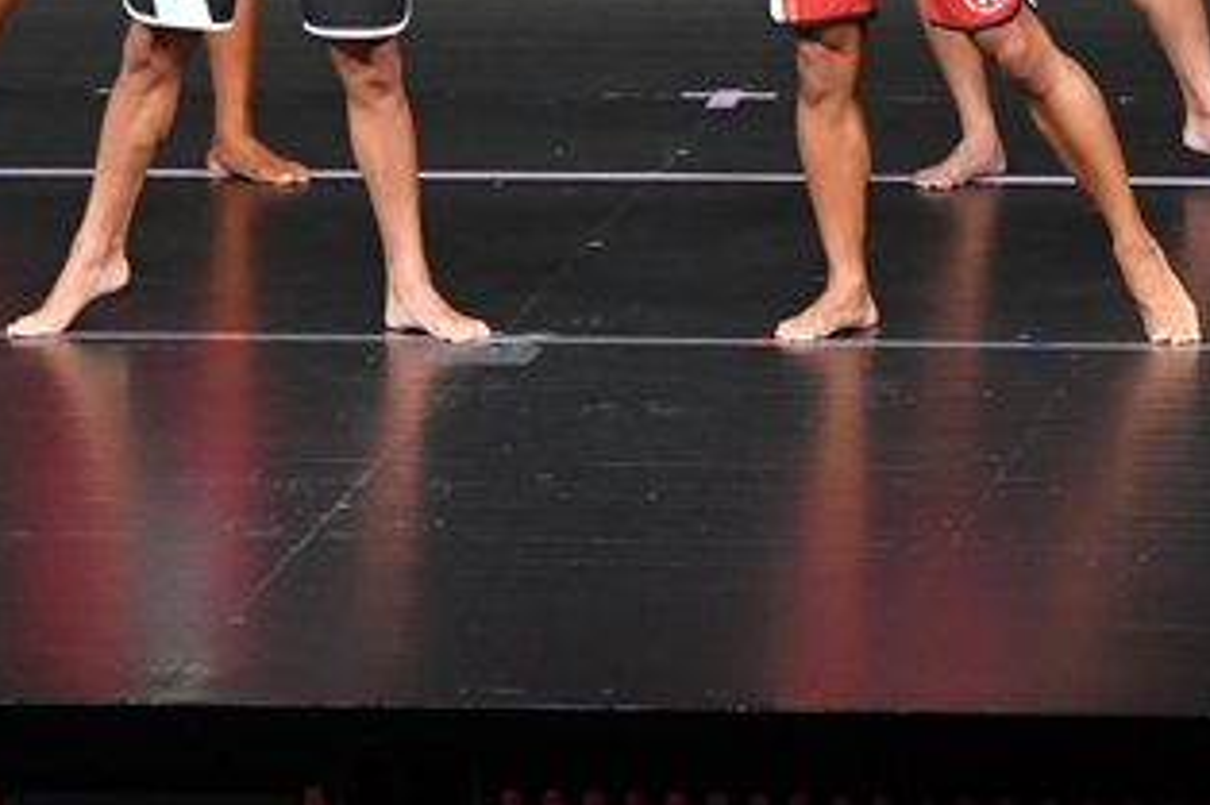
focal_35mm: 498
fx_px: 16729
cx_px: 653
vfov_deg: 2.8
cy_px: -166
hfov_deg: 4.1
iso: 4000
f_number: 5.6
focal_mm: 135
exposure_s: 1/400
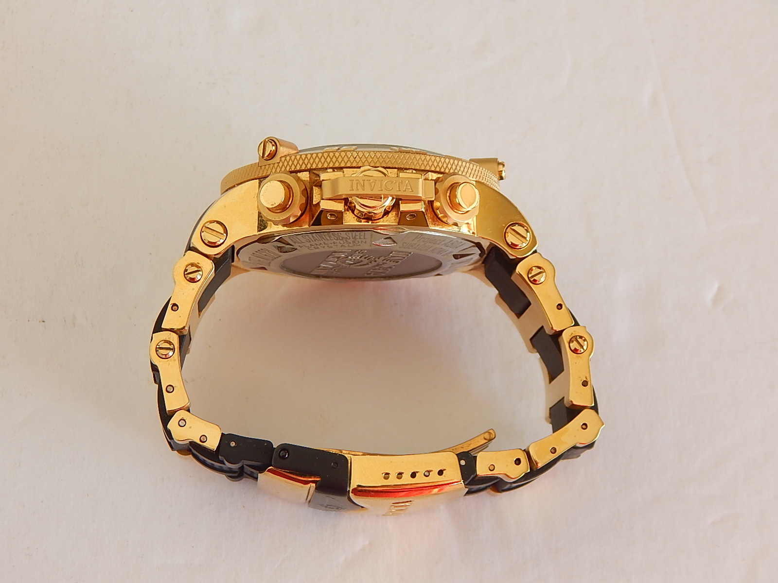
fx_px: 1910
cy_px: 292
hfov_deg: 23.0
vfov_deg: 17.4
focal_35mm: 85
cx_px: 389
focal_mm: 15.3
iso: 125
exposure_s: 1/40
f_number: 4.3
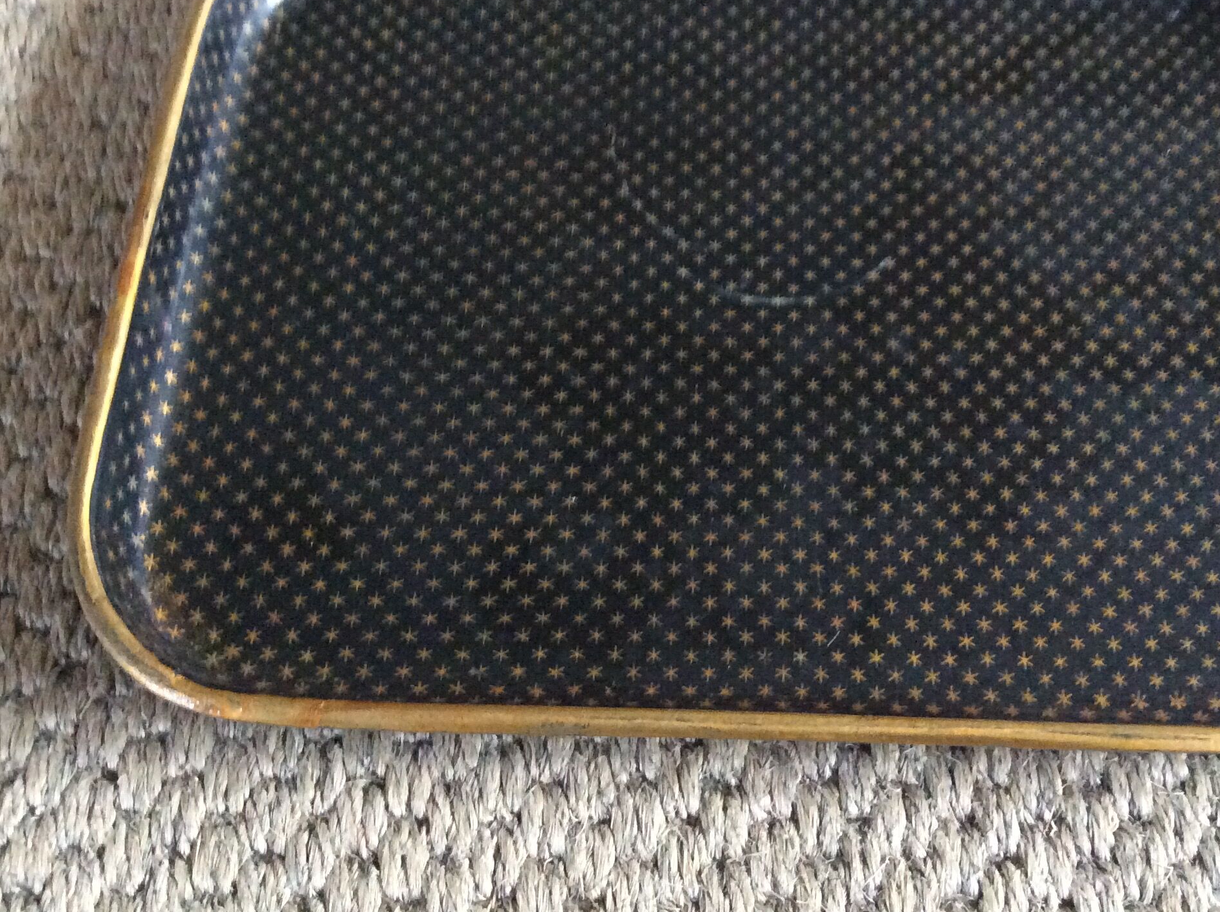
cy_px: 337
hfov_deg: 42.7
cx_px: 755
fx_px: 1548
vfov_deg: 32.6
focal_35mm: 44
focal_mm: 3.3
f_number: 2.4
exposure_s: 1/17
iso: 400
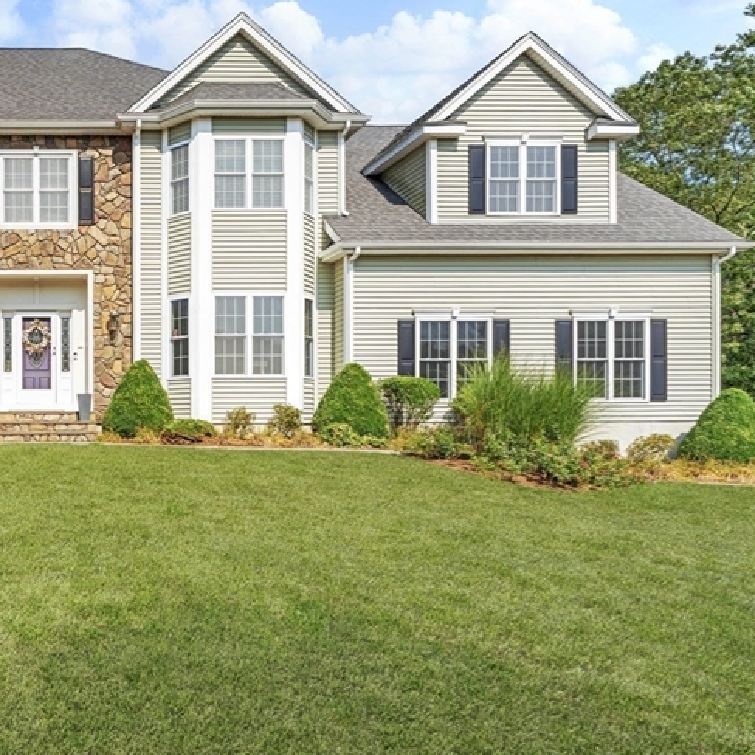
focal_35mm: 25
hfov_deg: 52.9
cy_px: 300
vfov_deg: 62.3
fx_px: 617
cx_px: 40
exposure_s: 1/15
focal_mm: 14
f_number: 11
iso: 100
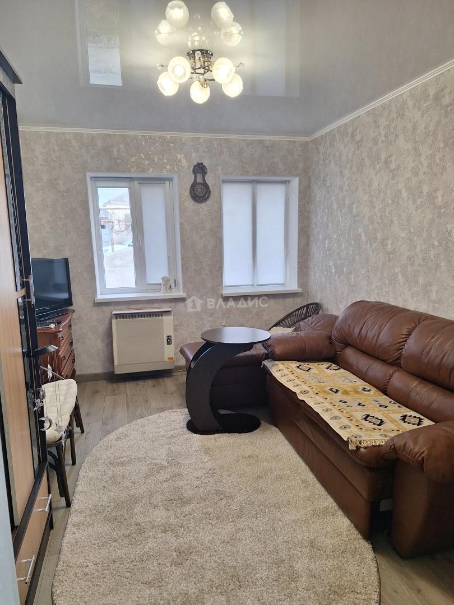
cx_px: 227
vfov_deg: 73.9
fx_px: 402
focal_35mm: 23
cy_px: 302
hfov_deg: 58.9
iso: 50
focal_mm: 5.54
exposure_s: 1/100
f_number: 1.8
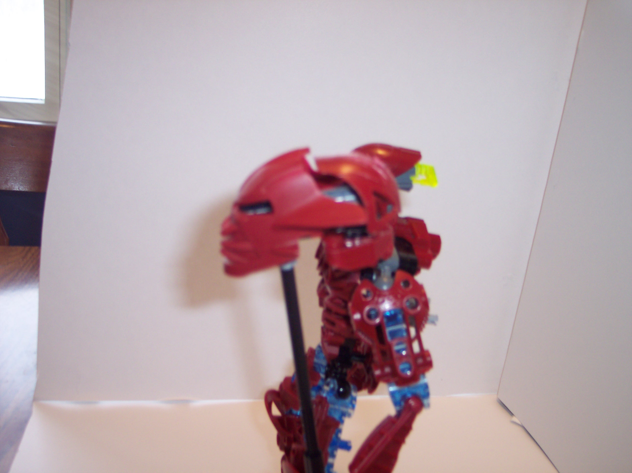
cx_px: 316
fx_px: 693
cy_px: 236
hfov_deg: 49.0
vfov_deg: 37.7
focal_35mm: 38
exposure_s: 1/45
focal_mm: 8
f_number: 2.8
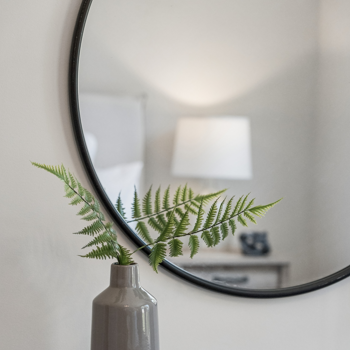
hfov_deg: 15.8
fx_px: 1258
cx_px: 175
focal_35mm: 110
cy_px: 219
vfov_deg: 15.8
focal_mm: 86
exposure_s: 1/640
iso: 3200
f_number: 4
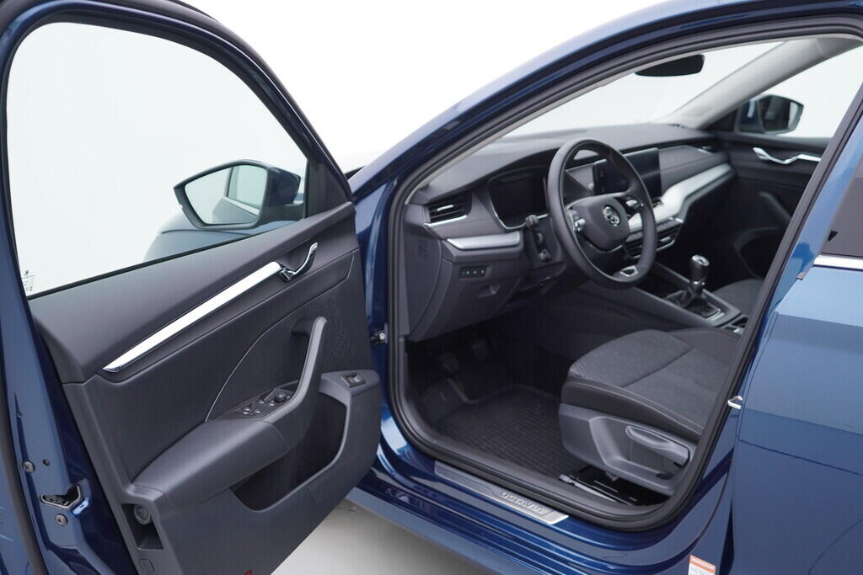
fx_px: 863
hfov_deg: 53.1
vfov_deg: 36.9
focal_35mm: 36
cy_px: 288
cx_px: 432
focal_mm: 24
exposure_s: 1/50
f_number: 3.2
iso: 125
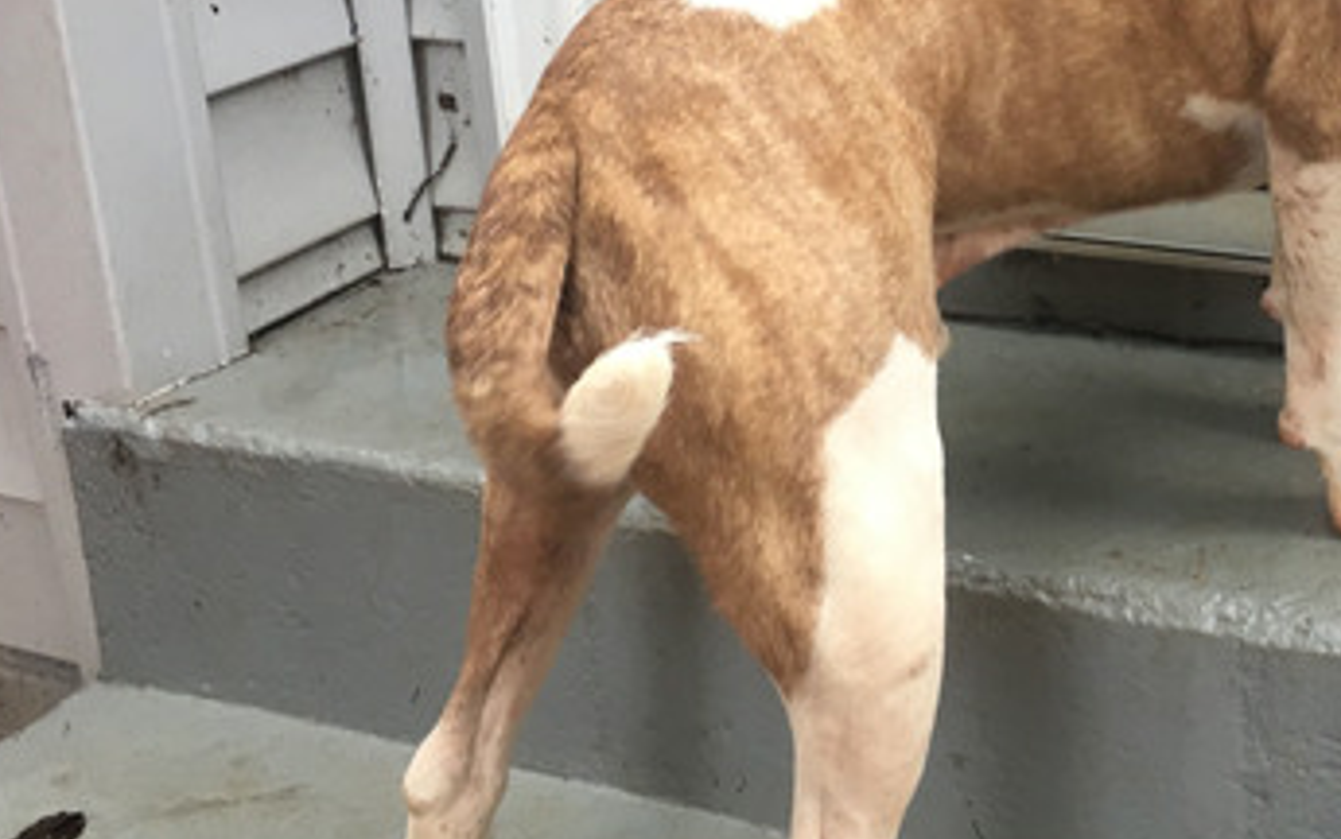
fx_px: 2084
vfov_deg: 22.4
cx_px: 1123
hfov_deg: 34.3
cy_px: 140
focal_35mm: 57
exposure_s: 1/30
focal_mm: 4.15
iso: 32
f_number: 2.2
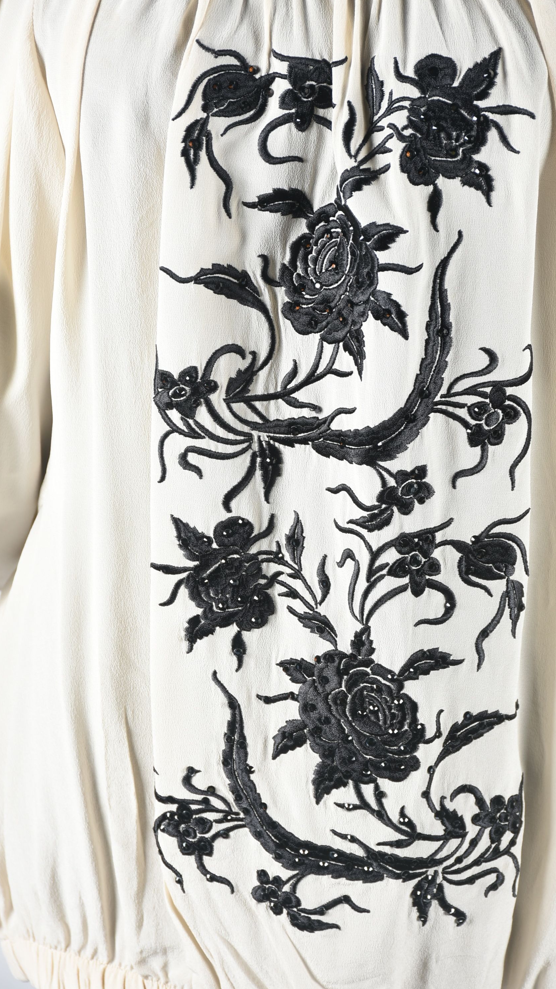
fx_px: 3526
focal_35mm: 135
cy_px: 492
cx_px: 330
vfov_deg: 16.0
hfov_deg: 9.0
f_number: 9
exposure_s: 1/125
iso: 200
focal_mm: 85
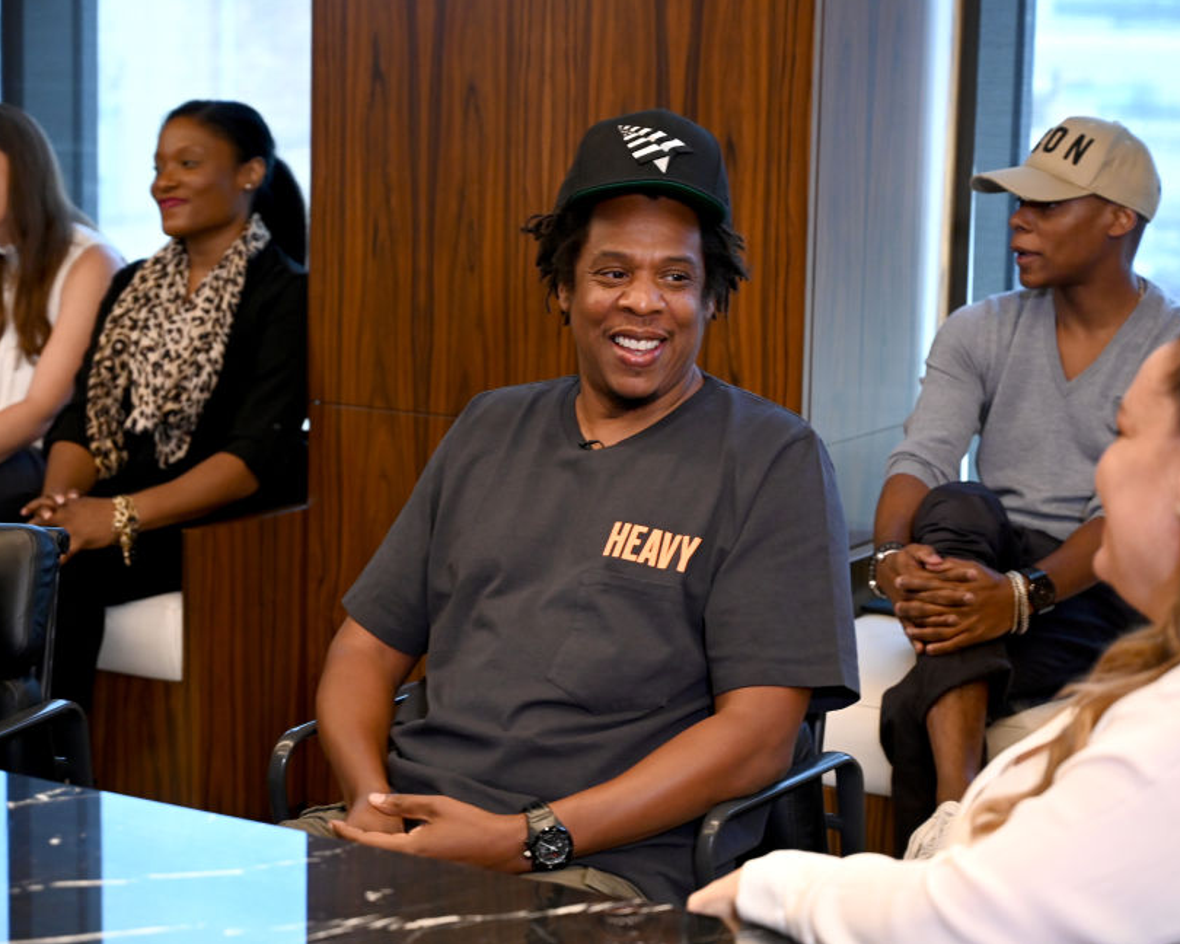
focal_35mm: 83
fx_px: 2899
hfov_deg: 23.0
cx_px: 600
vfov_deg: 18.5
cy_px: 458
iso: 3200
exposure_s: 1/250
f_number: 4
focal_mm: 70
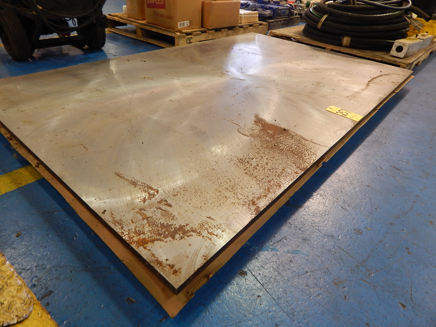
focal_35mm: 23
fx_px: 290
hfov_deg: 73.9
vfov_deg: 58.9
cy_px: 164
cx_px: 218
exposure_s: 1/25
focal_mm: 4
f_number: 3
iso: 200
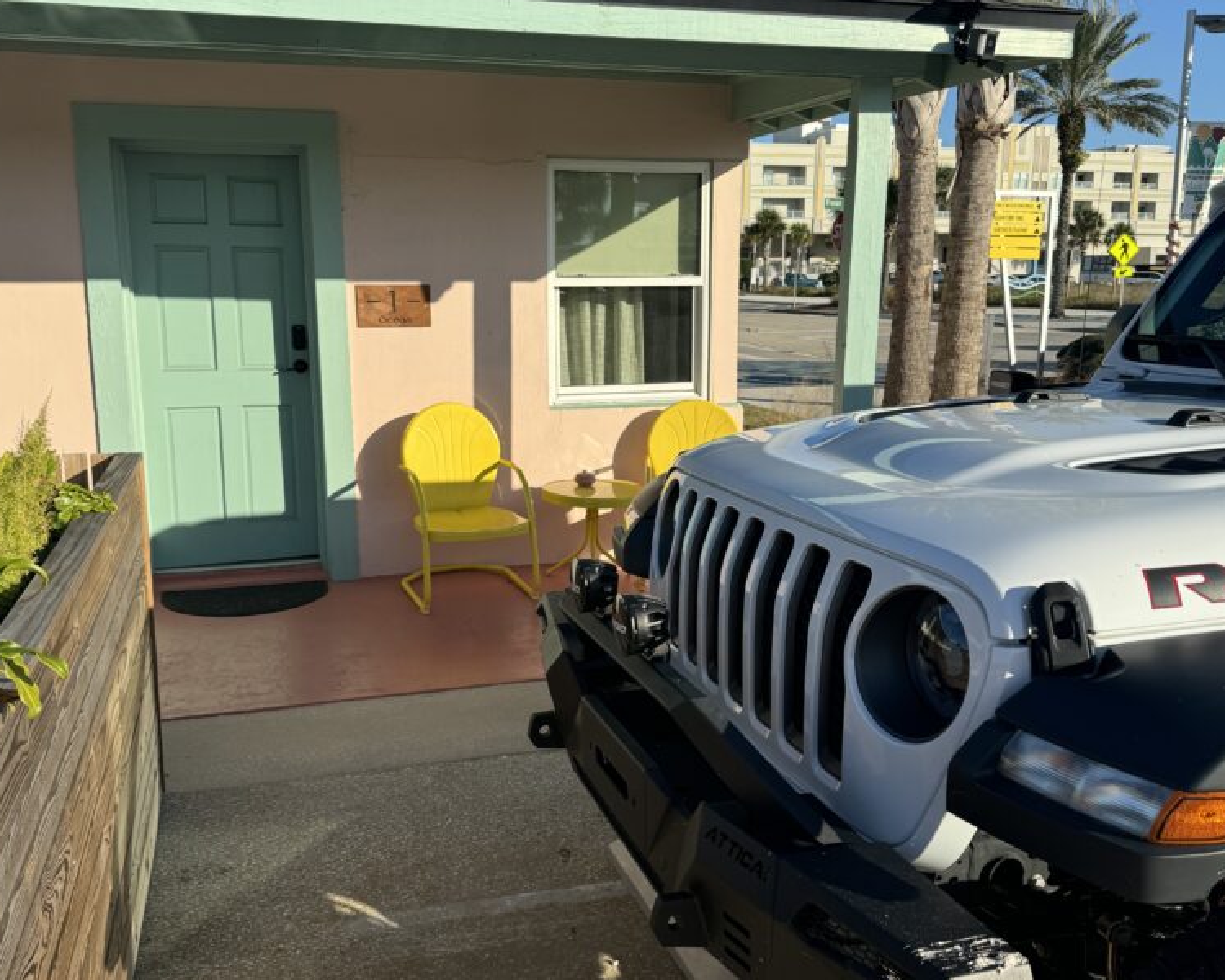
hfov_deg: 55.7
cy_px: 497
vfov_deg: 45.8
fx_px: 1160
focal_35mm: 32
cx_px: 603
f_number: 1.78
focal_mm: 6.76
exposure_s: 1/4049
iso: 80
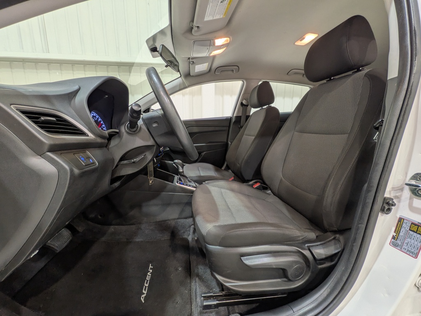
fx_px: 170
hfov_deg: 102.1
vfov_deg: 85.7
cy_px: 158
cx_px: 210
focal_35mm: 14
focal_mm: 1.83
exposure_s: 1/25
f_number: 2.2
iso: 47
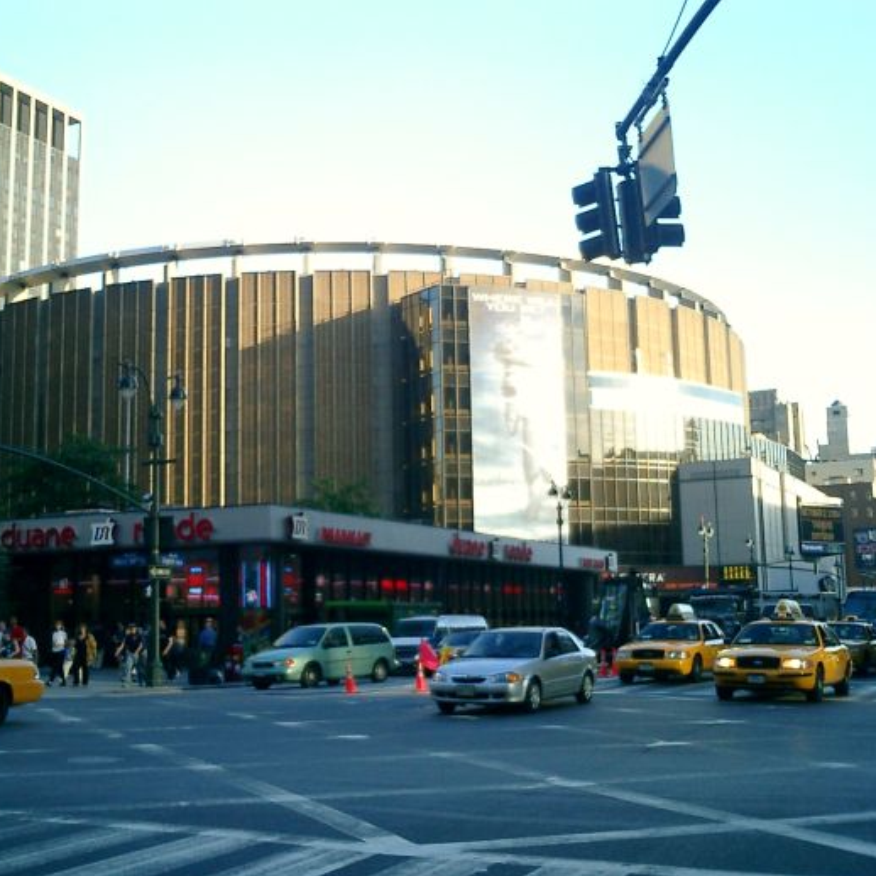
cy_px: 442
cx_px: 348
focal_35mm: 43
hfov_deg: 39.0
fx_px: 1231
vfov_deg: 39.2
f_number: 3.2
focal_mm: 7.5
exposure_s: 1/250
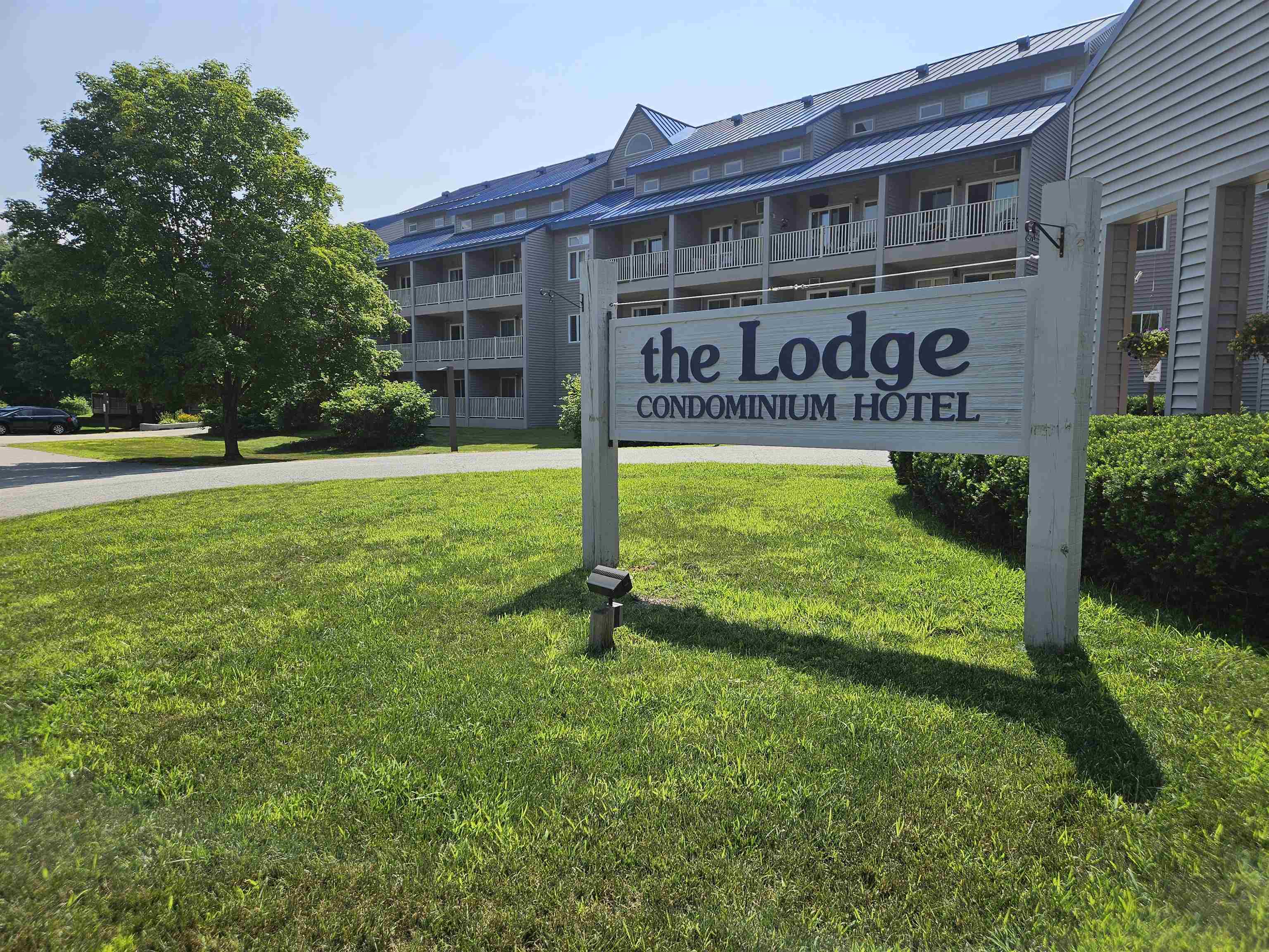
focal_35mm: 23
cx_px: 634
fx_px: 843
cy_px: 476
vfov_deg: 58.9
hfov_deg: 73.9
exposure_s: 1/1930
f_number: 1.8
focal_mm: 5.4
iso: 25
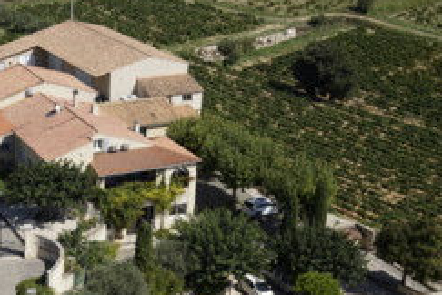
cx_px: 33
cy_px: 168
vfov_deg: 19.7
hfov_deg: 28.0
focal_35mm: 69
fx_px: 847
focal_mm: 19
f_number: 8
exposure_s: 1/400
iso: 100
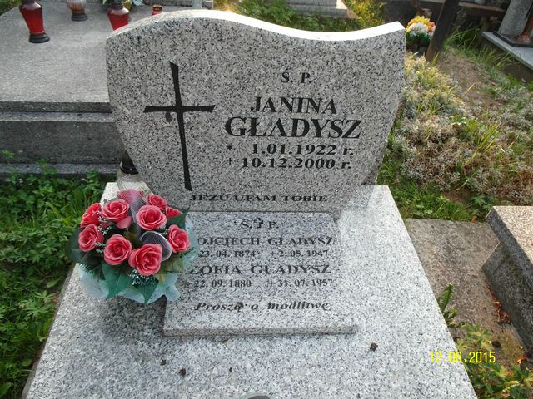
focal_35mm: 24
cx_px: 266
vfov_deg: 56.8
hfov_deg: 71.6
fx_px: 370
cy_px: 200
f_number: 3.4
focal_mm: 5.2
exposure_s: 1/90
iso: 100
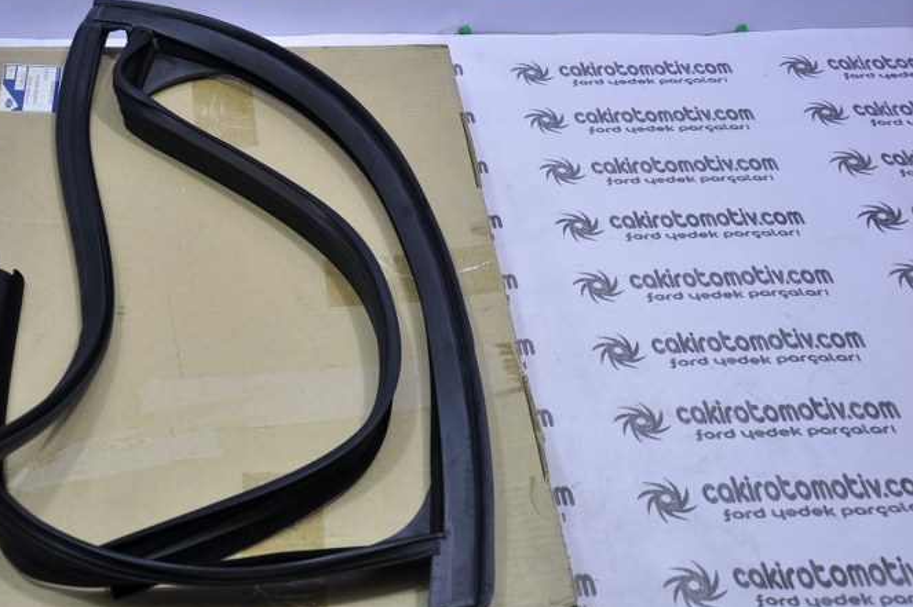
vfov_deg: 23.7
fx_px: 1444
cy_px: 332
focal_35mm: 57
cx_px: 311
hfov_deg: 34.8
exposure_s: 1/40
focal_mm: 28
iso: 200
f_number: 4.5
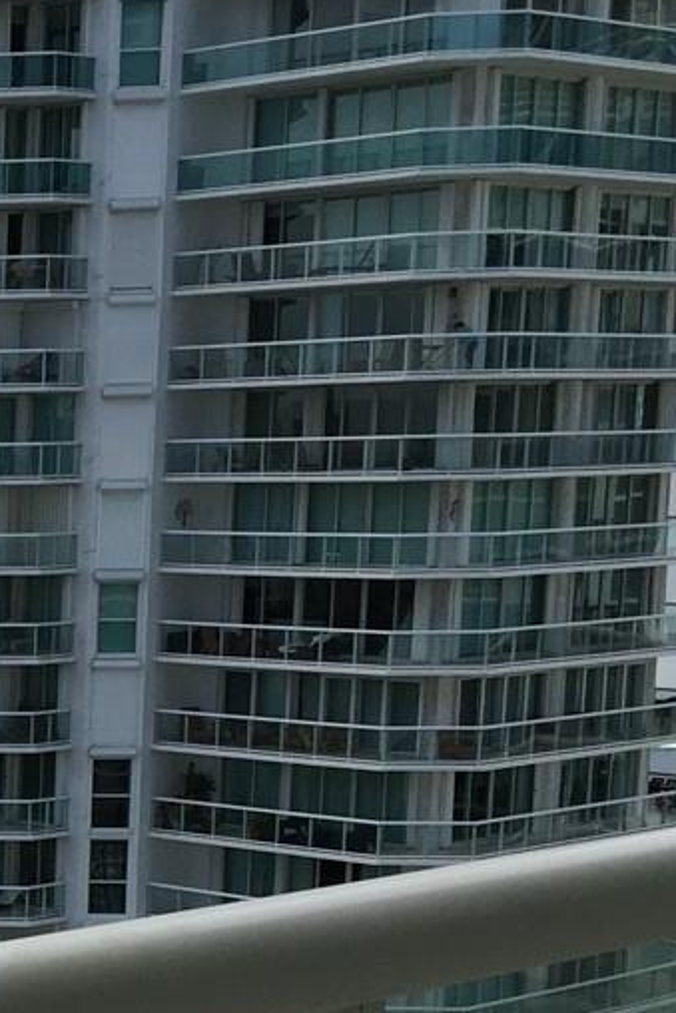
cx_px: -598
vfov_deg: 20.8
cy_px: 983
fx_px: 2674
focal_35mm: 95
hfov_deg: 12.9
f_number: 2.2
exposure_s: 1/2825
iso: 32
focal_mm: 4.15
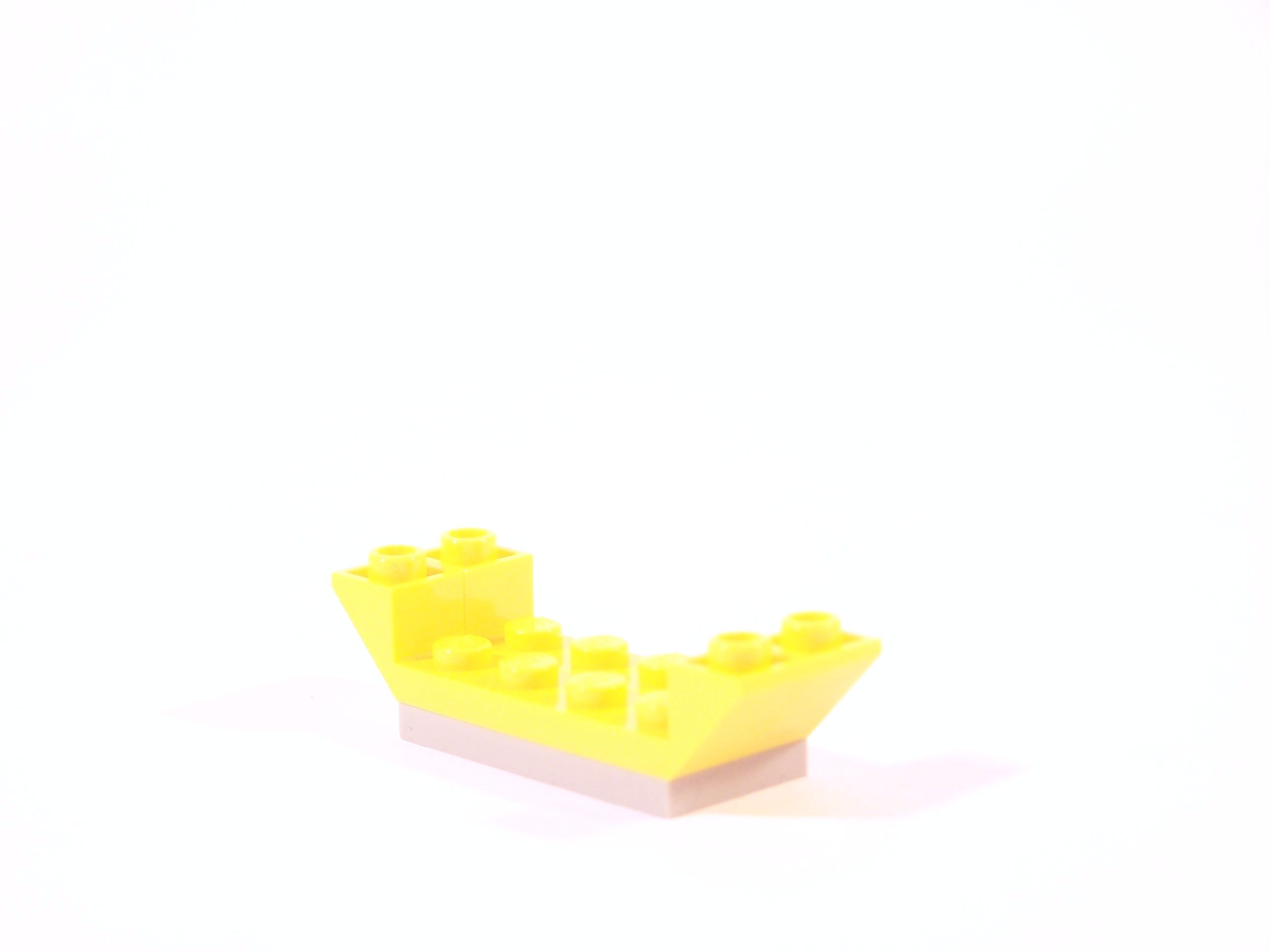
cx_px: 635
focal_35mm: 105
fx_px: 3852
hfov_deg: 18.7
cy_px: 476
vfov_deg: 14.1
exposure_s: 1/10
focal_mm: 17.5
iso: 100
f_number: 3.2
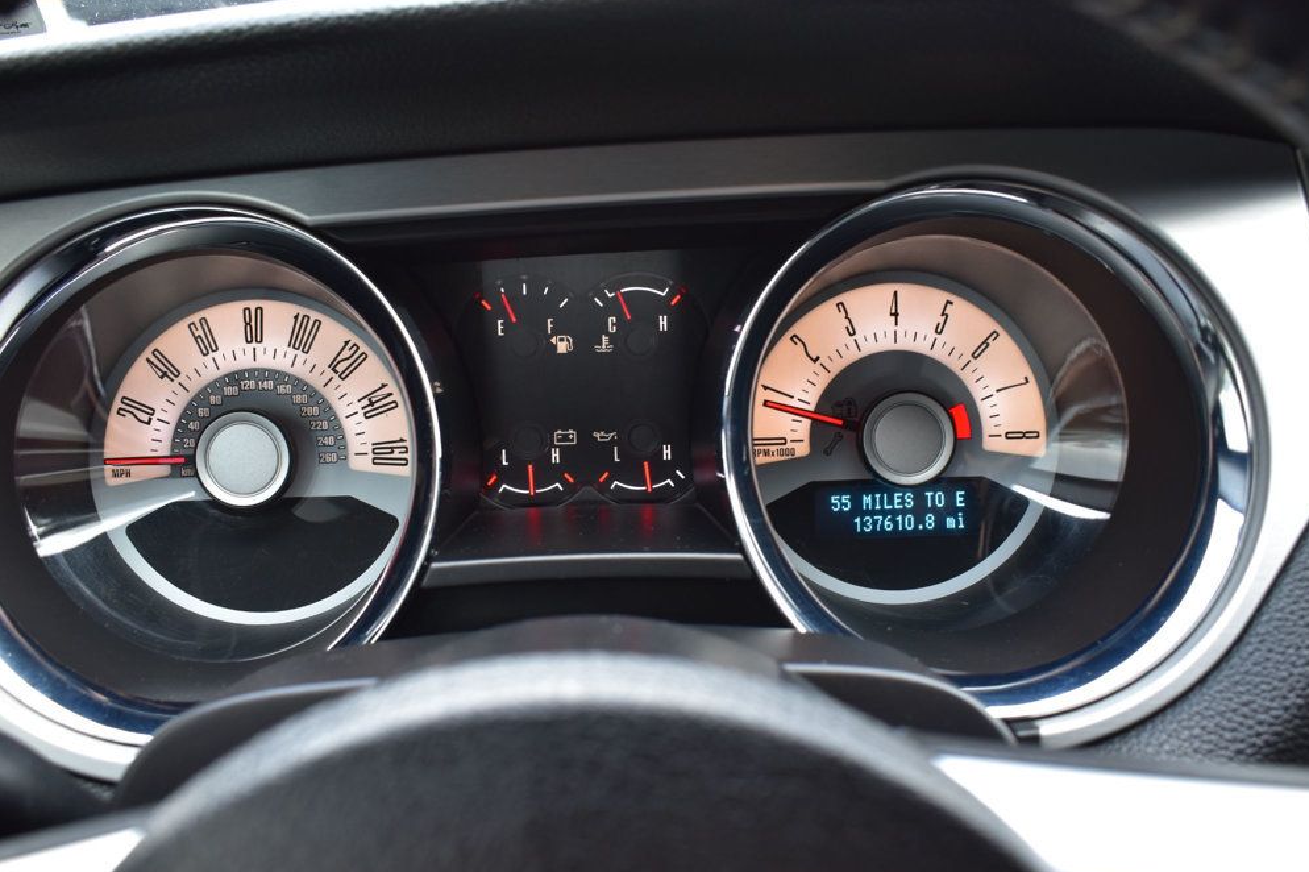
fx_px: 1236
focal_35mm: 34
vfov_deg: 38.9
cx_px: 652
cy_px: 447
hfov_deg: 55.8
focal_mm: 22
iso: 400
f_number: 6.3
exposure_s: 1/20
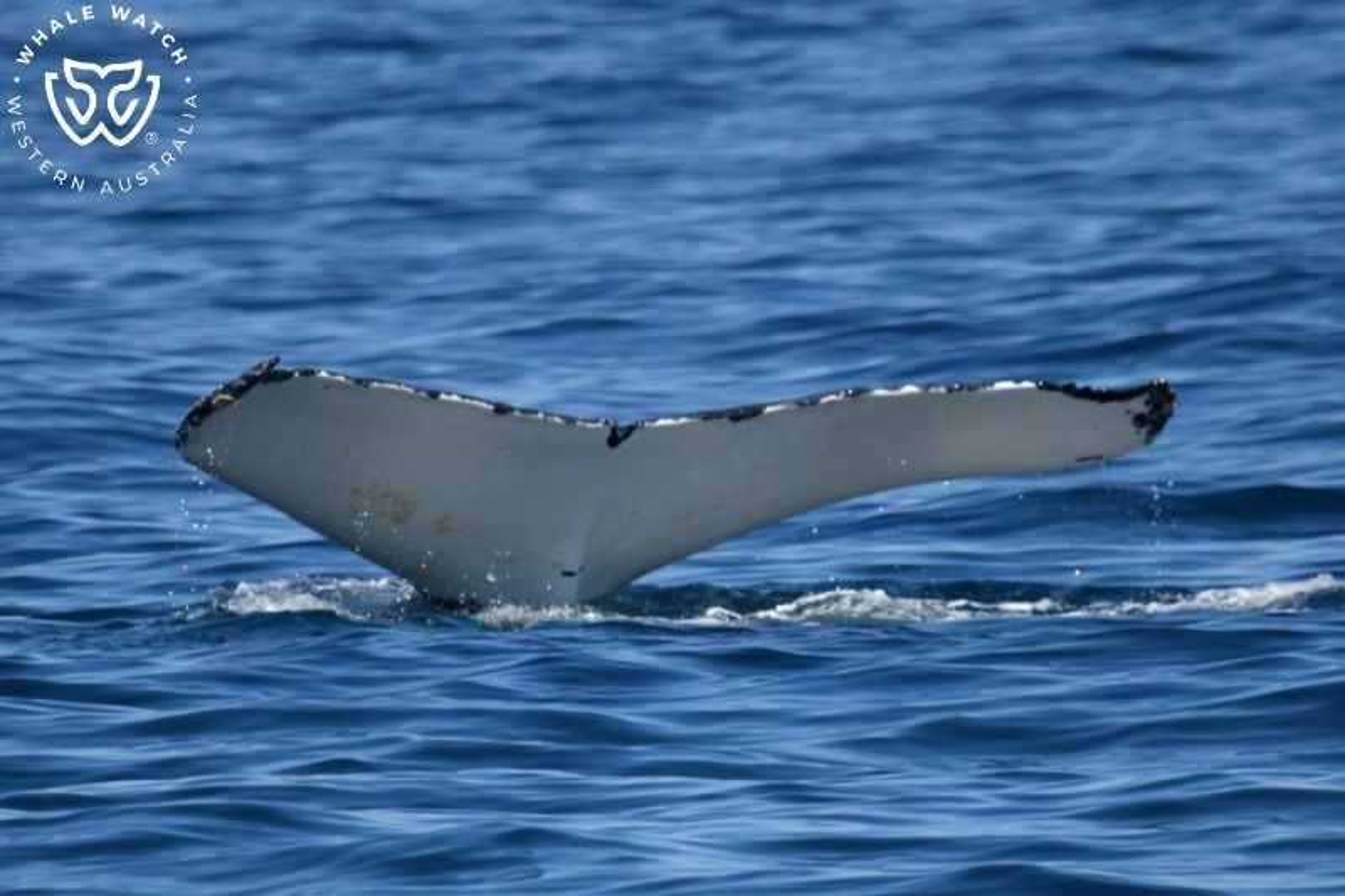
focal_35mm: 600
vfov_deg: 2.3
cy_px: 448
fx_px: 22411
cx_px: 672
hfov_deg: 3.4
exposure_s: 1/8000
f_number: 6.3
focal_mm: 600
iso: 1000
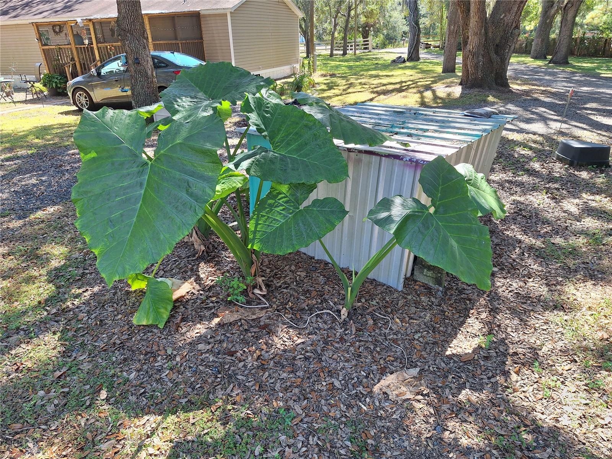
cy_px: 230
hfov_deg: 73.9
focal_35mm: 23
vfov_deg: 58.9
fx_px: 407
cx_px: 306
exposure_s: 1/253
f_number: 1.8
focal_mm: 5.54
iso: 40
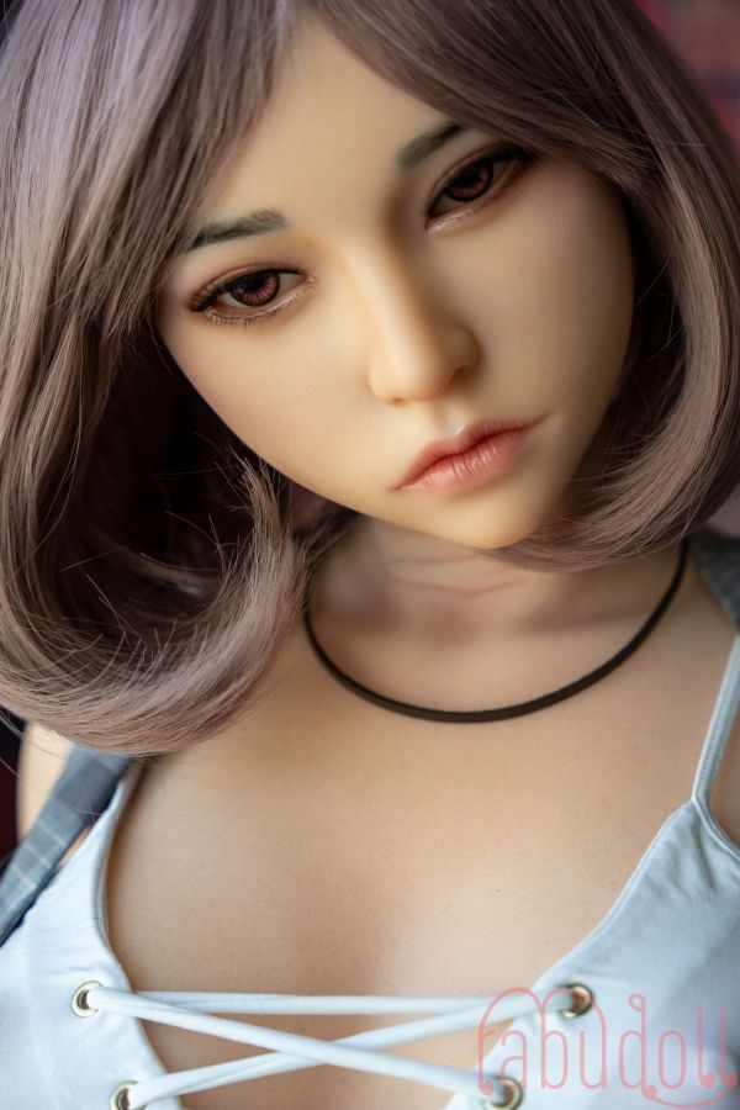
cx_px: 370
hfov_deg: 20.3
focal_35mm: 67
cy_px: 555
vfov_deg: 30.0
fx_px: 2069
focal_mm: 67.1
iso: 320
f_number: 3.5
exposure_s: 1/200
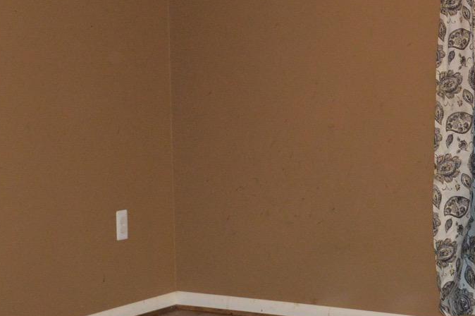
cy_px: -34
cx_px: 283
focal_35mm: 82
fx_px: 1081
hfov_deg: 24.7
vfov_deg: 16.1
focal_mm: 18
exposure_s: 1/60
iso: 1400
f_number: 3.5
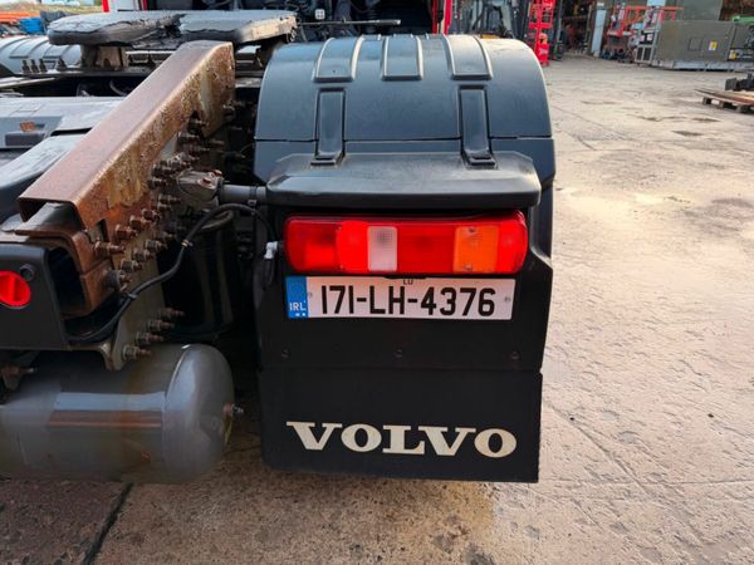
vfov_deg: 56.8
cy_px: 282
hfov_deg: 71.6
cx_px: 377
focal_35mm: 24
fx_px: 523
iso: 80
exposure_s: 1/332
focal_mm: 6.76
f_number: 1.78
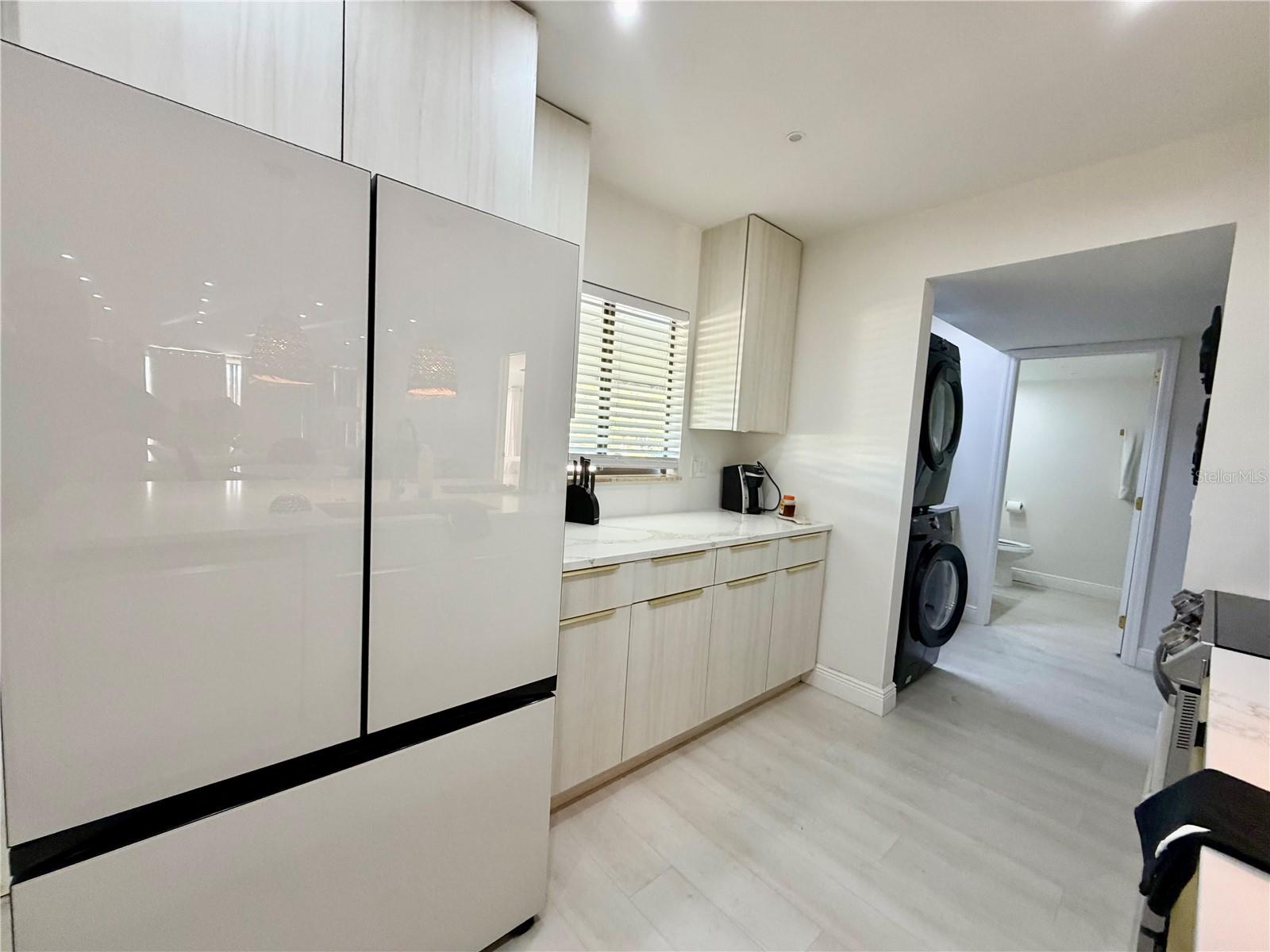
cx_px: 635
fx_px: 514
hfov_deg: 102.1
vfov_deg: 85.7
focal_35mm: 14
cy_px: 476
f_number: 2.2
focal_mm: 2.22
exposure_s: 1/60
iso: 320
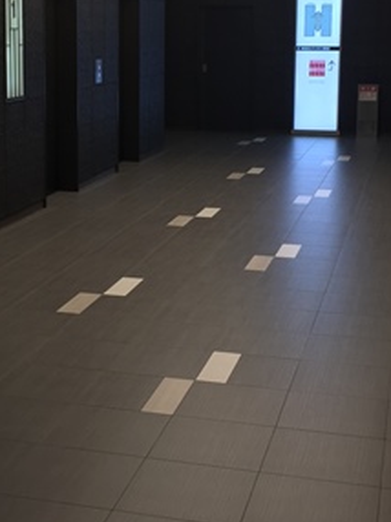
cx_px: 124
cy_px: 164
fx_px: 980
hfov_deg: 22.4
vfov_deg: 29.6
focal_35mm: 65
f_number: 2.2
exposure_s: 1/40
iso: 32
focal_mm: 4.15
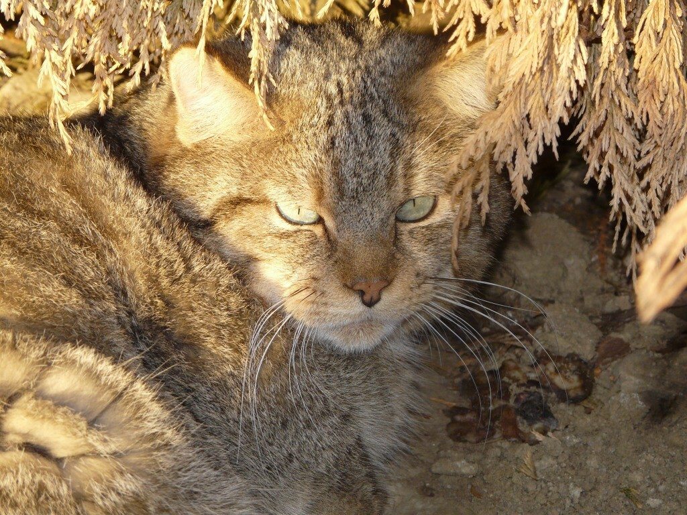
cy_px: 258
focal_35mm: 202
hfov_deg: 9.8
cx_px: 344
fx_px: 4009
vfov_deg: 7.4
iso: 100
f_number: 4
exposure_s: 1/200
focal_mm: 33.2
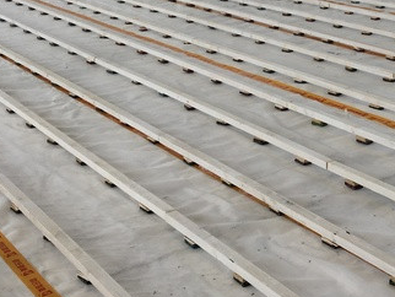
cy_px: 12
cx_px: 326
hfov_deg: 26.4
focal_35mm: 72
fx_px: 822
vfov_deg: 19.9
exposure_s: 1/100
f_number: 2.2
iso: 25
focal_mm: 4.15
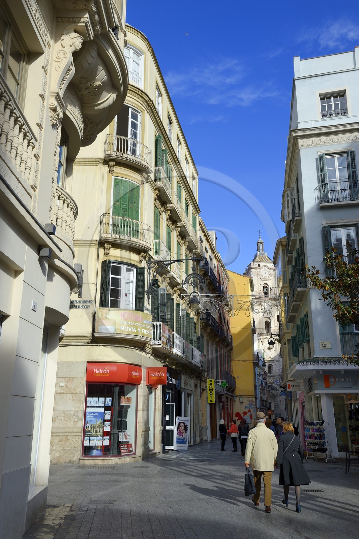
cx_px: 180
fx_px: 479
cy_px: 270
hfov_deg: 41.1
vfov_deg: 58.7
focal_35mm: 32
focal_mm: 32
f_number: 10
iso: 200
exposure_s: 1/250
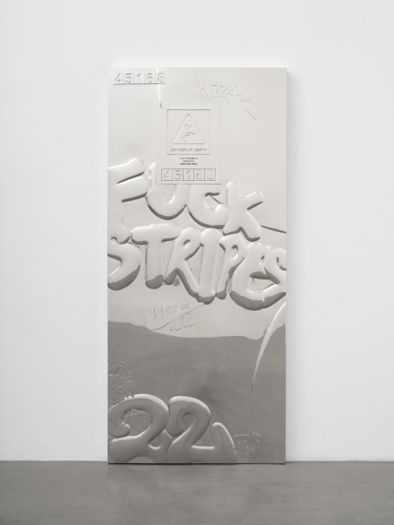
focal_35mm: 49
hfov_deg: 29.7
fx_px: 743
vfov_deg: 38.9
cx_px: 197
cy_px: 262
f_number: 11
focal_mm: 62.4
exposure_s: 1/125
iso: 100
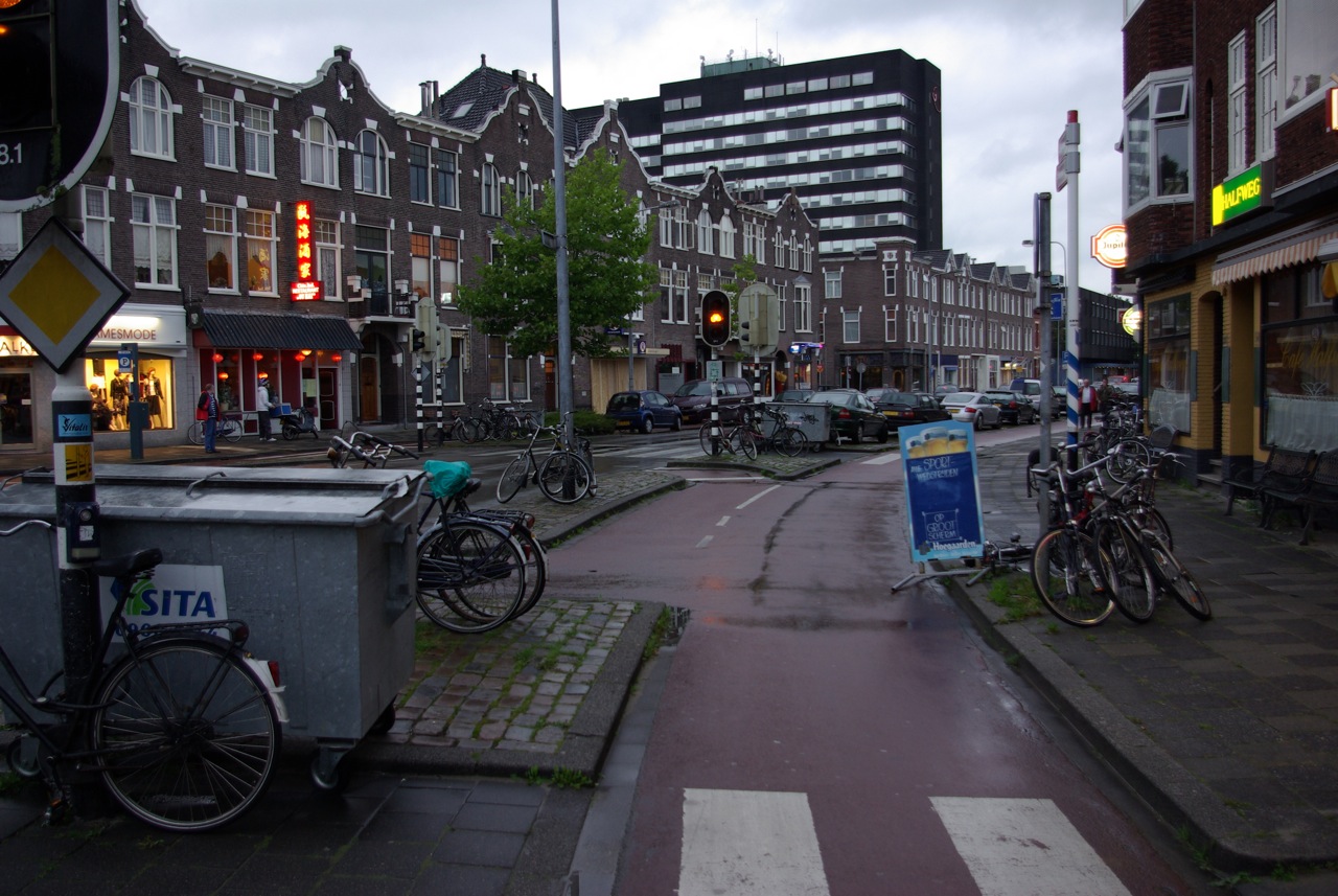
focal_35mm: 32
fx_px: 1172
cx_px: 669
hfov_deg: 59.4
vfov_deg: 41.8
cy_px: 448
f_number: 5
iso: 200
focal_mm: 21
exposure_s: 1/10
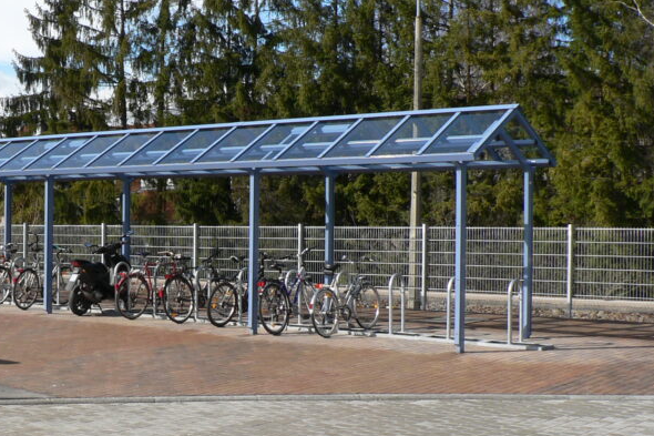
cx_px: 94
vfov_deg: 20.9
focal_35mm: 65
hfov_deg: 29.9
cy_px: 237
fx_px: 1180
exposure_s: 1/400
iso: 80
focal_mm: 6
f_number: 4.5
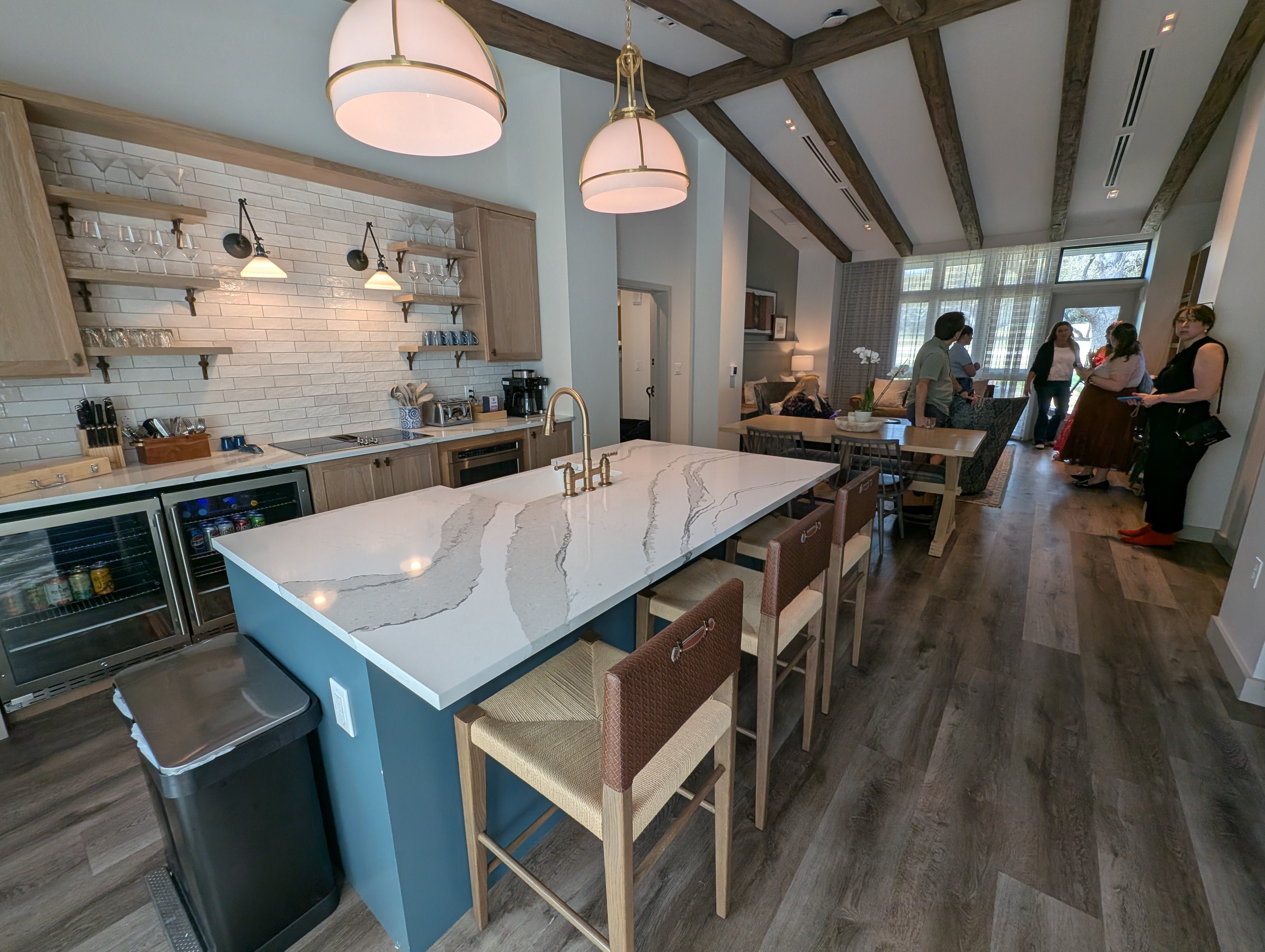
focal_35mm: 13
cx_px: 632
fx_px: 476
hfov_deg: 106.1
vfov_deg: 90.1
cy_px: 476
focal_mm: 1.95
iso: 69
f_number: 2.2
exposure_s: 1/120
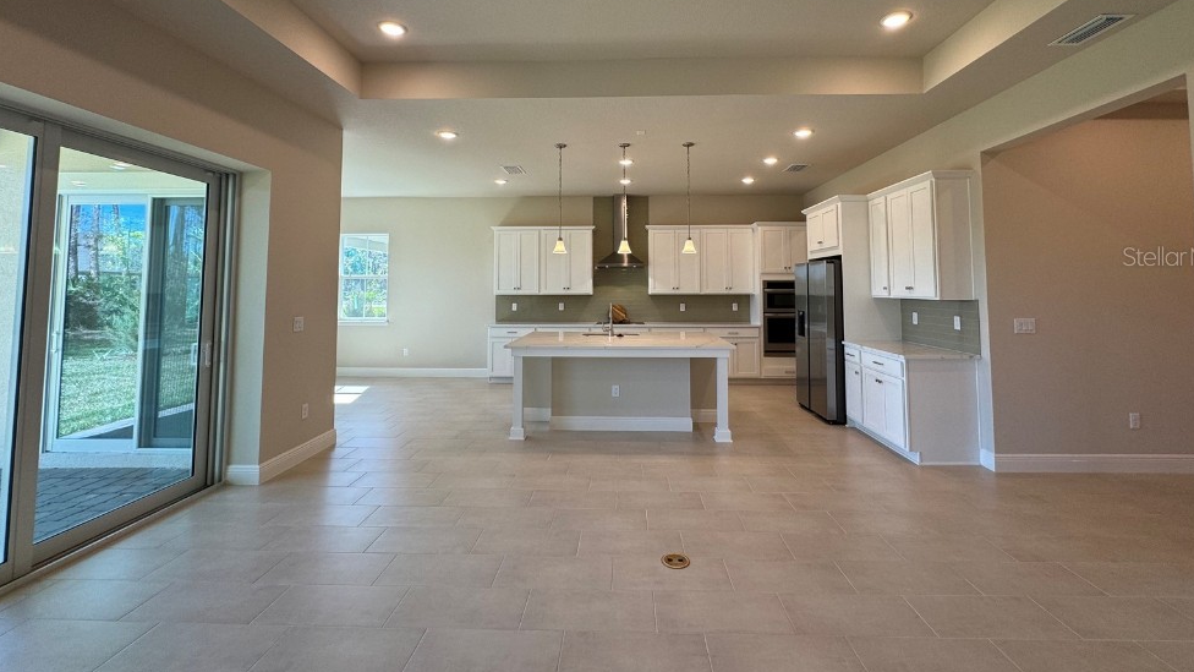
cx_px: 612
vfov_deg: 66.2
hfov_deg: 99.4
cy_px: 256
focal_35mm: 16
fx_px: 507
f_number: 2.2
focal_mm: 2.22
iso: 80
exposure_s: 1/120
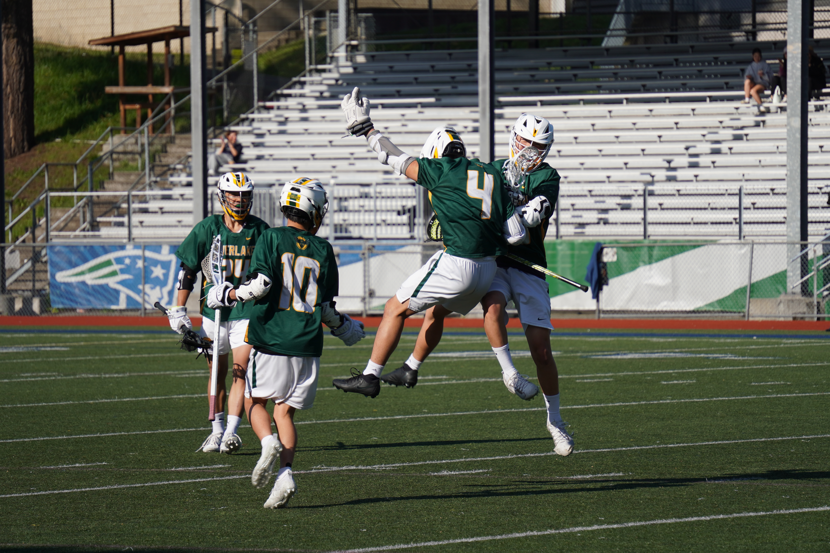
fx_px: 5083
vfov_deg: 6.2
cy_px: 276
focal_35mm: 220
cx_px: 415
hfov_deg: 9.3
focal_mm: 147
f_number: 5.6
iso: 100
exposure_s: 1/500
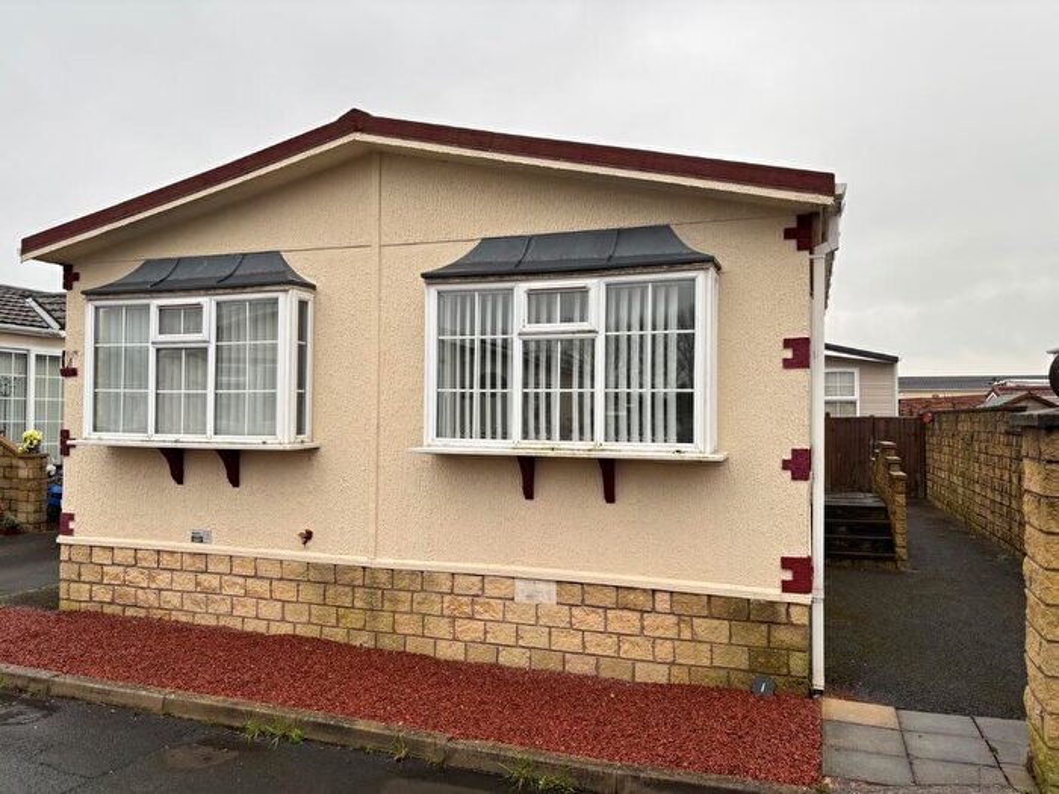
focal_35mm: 26
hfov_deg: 67.3
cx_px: 530
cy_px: 397
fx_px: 795
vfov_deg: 53.1
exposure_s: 1/121
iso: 50
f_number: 1.6
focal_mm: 5.96
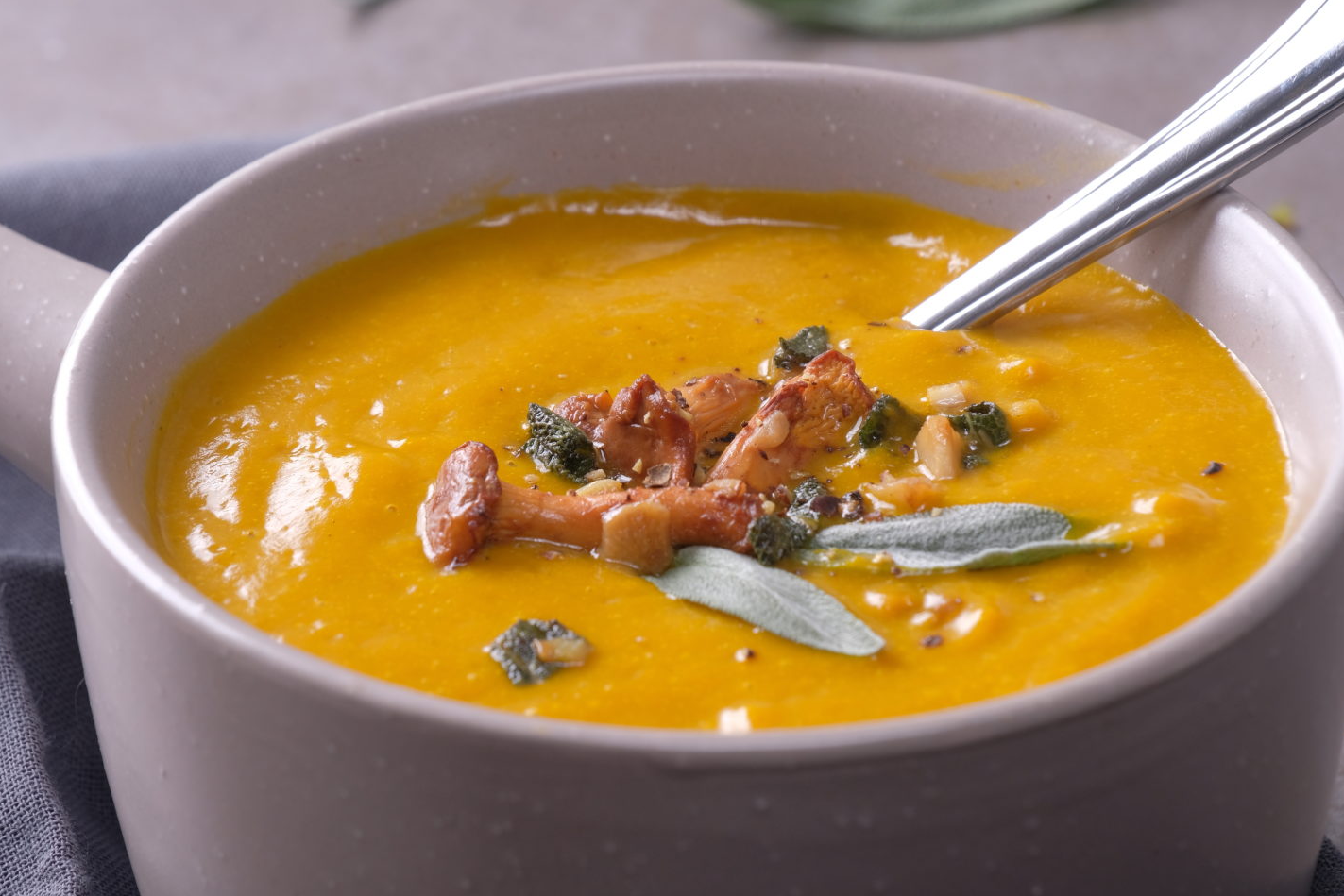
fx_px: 7990
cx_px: 643
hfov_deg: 9.6
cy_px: 455
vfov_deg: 6.4
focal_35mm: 214
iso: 320
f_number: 11
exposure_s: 1/160
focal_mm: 135
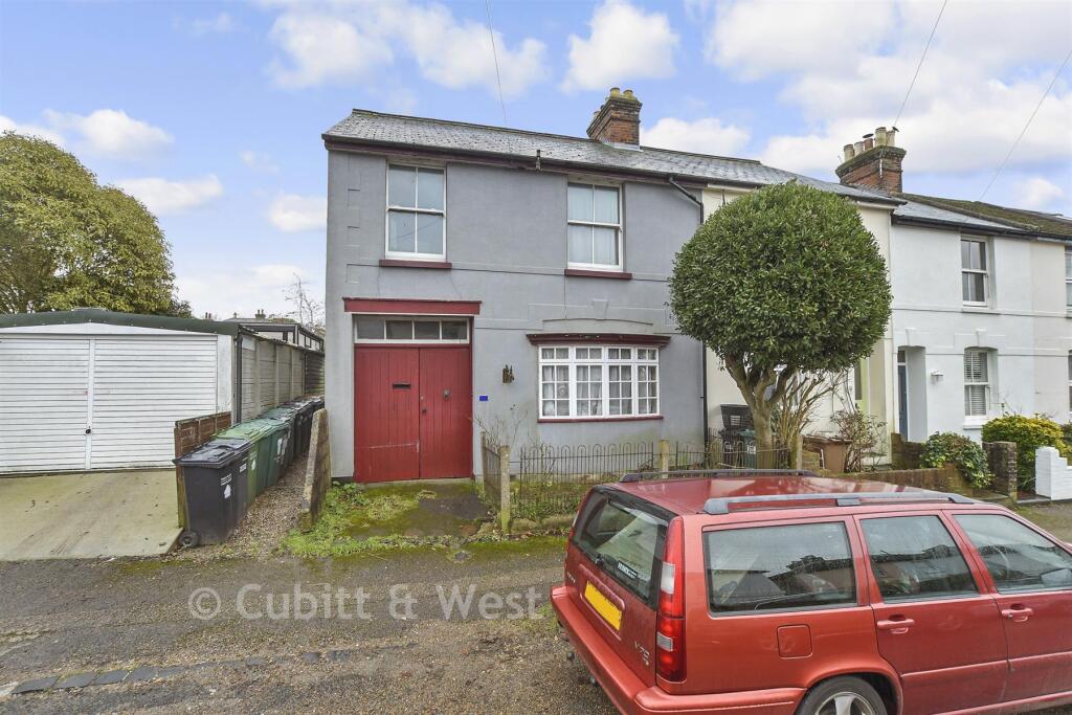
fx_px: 447
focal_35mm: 15
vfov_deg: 77.3
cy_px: 358
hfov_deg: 100.4
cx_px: 536
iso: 160
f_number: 8
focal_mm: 10
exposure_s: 1/10
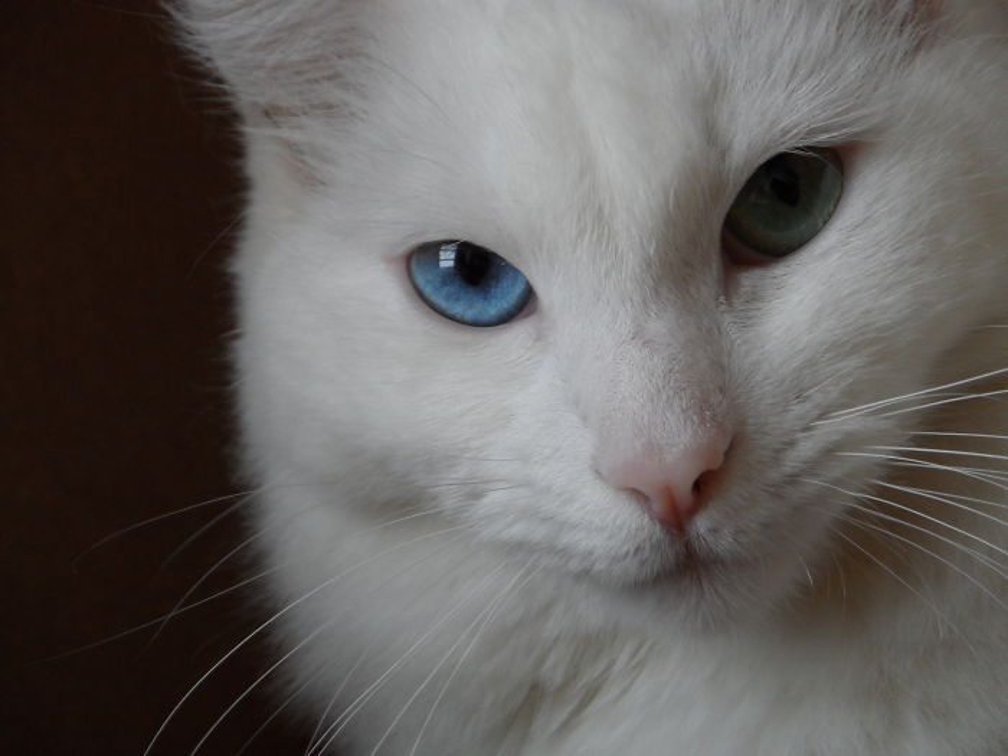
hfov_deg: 11.1
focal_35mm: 178
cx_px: 504
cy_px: 378
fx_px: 5183
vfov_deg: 8.3
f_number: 4.5
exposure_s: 1/90
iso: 240
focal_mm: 28.9
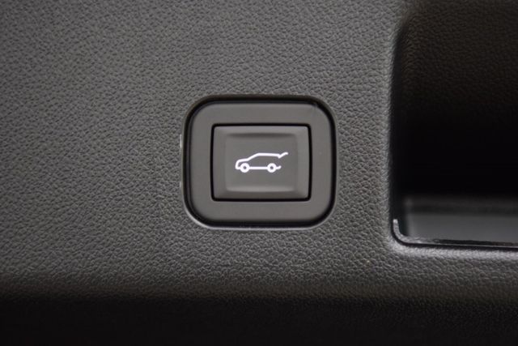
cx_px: 259
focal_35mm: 90
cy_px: 173
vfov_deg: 15.2
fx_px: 1295
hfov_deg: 22.6
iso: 1600
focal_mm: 60
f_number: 2.8
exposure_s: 1/30
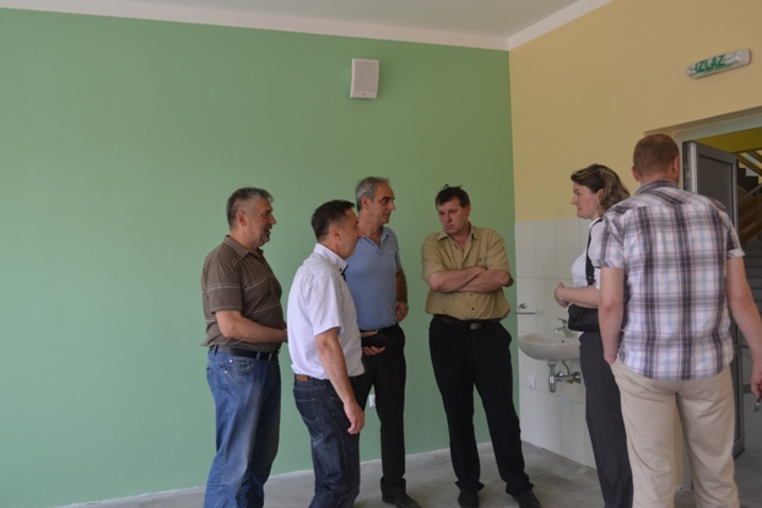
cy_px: 247
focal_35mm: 34
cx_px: 379
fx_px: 720
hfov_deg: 55.8
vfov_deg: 38.9
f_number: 5
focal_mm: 22
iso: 400
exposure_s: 1/100
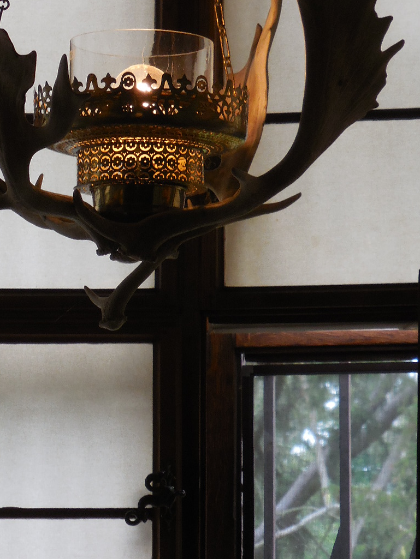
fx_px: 4318
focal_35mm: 267
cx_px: 128
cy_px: 202
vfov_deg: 7.4
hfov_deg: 5.6
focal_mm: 30.7
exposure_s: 1/60
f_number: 5.5
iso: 250
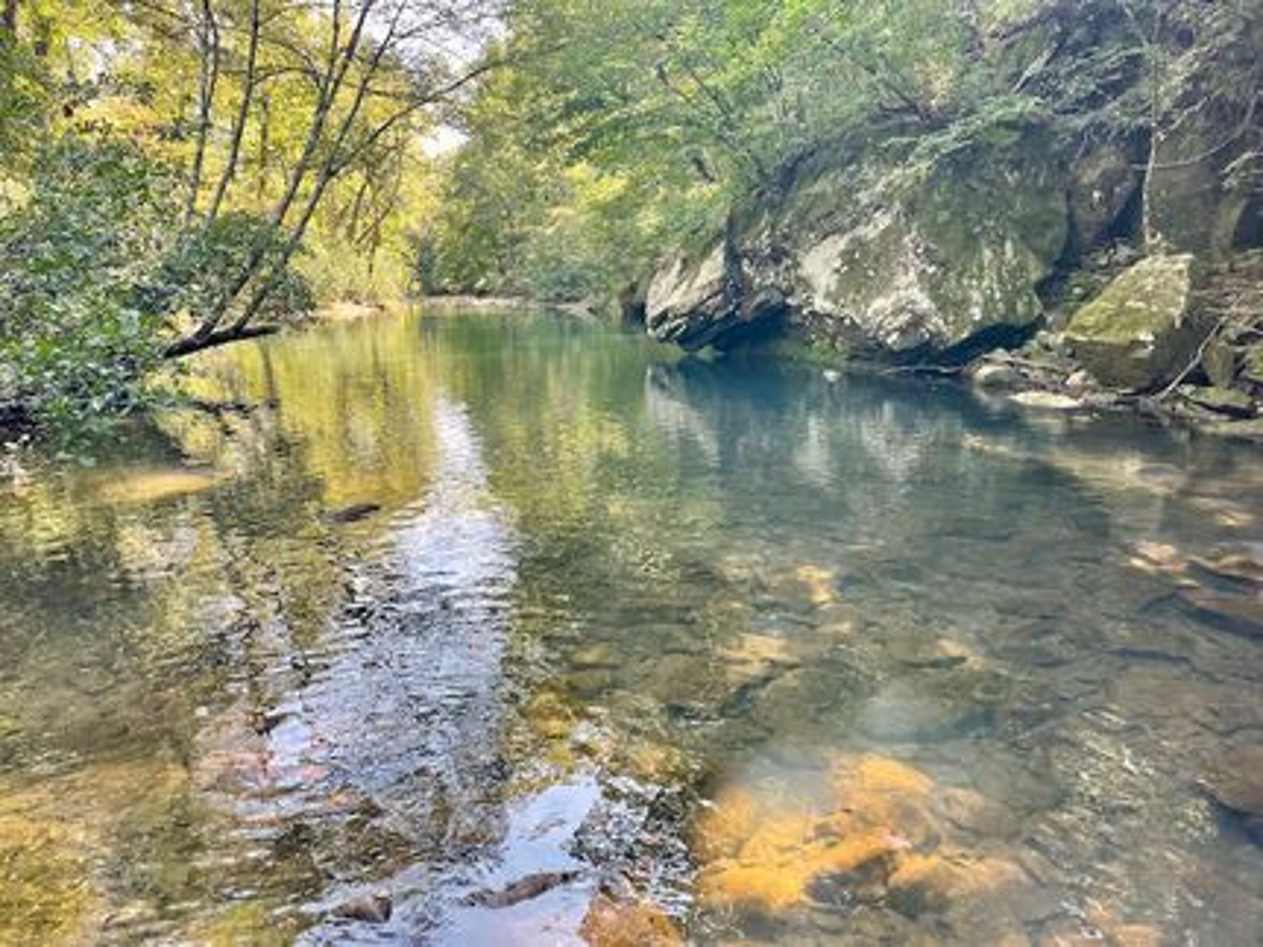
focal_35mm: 26
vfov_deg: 53.0
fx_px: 948
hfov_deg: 67.3
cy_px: 474
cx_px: 632
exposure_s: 1/161
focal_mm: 4.2
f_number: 1.6
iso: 32
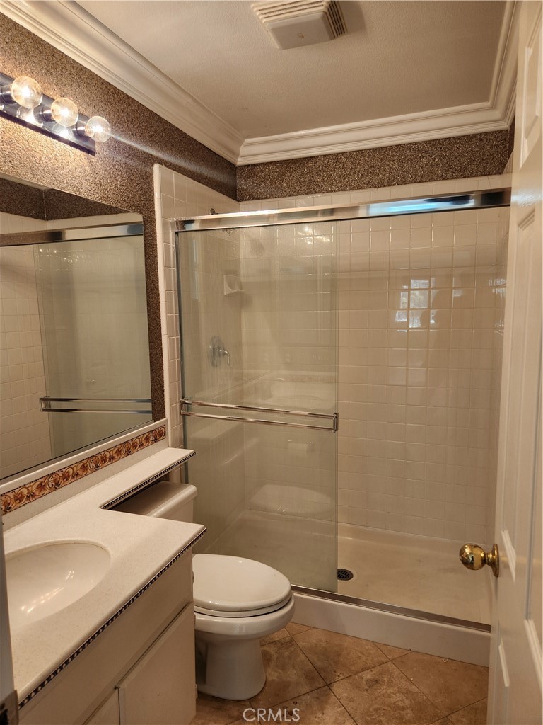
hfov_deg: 58.9
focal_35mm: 23
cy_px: 362
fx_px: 481
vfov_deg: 73.9
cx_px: 272
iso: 80
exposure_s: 1/120
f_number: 1.8
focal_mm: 5.4
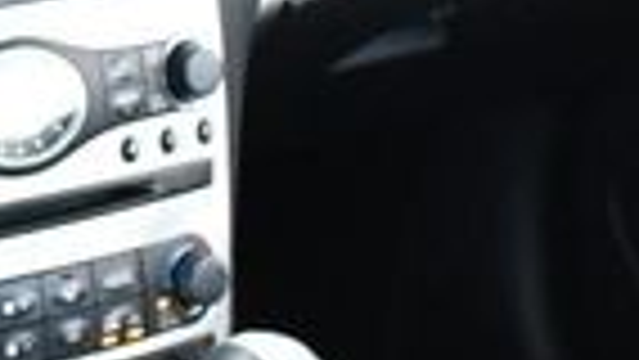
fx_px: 3204
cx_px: -508
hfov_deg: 10.7
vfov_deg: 6.4
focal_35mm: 189
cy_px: 158
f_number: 3.8
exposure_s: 1/160
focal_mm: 20
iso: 800
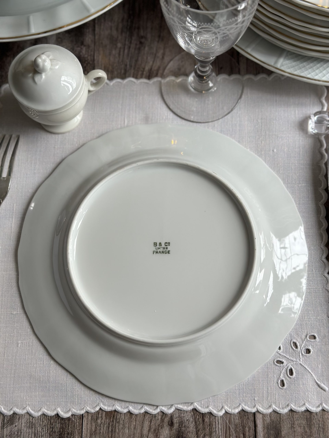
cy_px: 219
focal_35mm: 48
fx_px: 608
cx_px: 164
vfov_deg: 39.7
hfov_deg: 30.3
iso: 125
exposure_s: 1/121
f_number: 1.78
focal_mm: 6.86
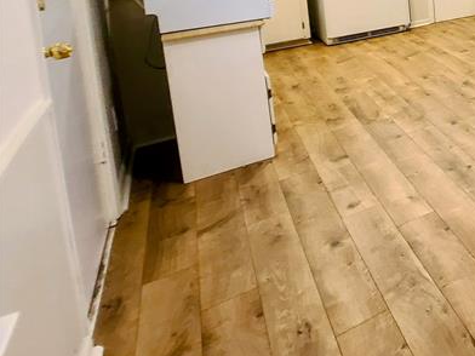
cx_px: 618
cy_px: -40
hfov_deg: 35.9
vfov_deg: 35.4
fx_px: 467
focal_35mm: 34
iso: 320
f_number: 2.2
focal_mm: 2.2
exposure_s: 1/30
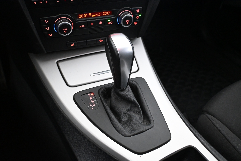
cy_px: 80
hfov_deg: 60.7
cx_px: 120
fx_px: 206
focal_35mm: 31
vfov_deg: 42.6
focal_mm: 20.5
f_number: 3.8
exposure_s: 1/30
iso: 5000
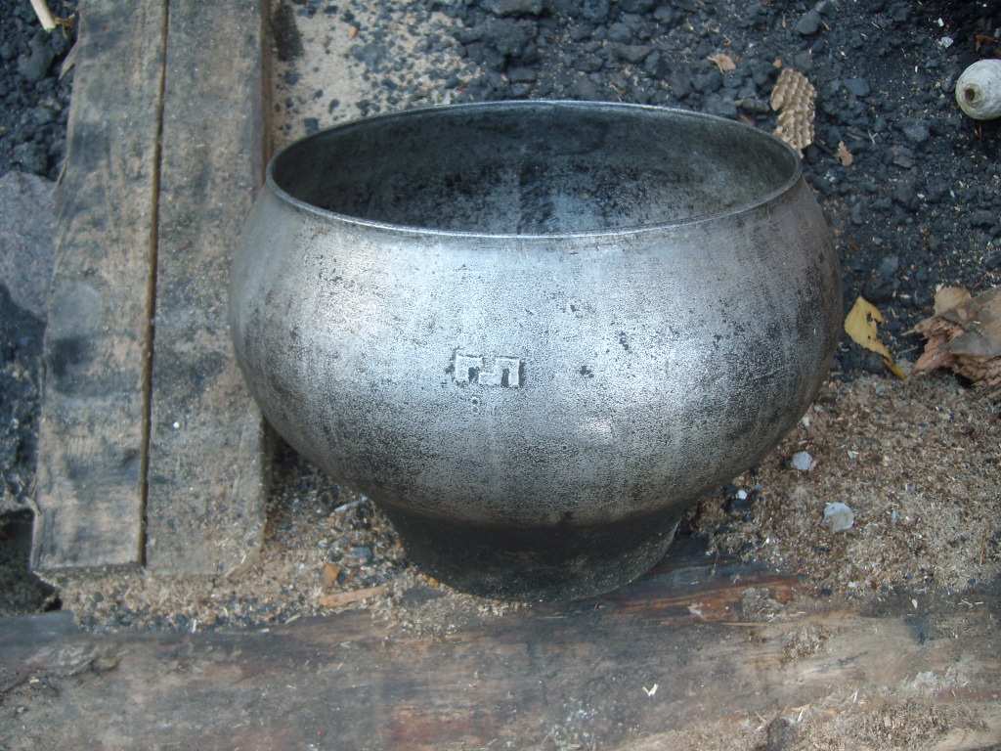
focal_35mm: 35
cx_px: 500
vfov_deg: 40.7
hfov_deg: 52.6
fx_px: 1012
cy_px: 376
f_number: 2.8
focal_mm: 5.8
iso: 50
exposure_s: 1/33
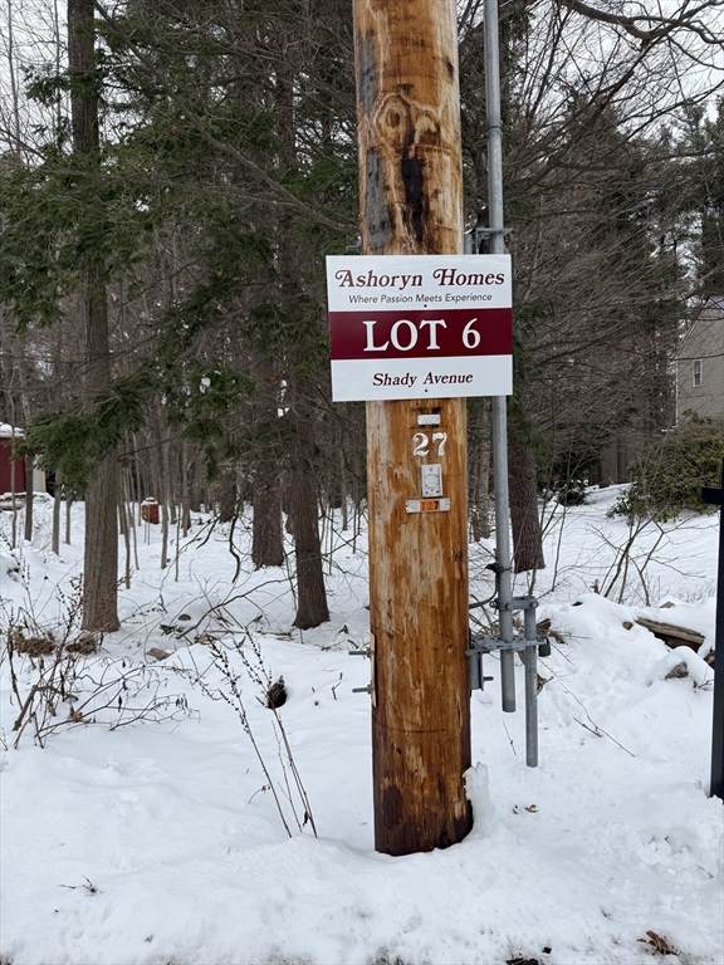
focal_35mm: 24
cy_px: 482
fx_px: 669
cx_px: 362
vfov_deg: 71.6
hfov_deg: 56.8
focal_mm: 6.76
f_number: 1.78
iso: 80
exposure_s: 1/943
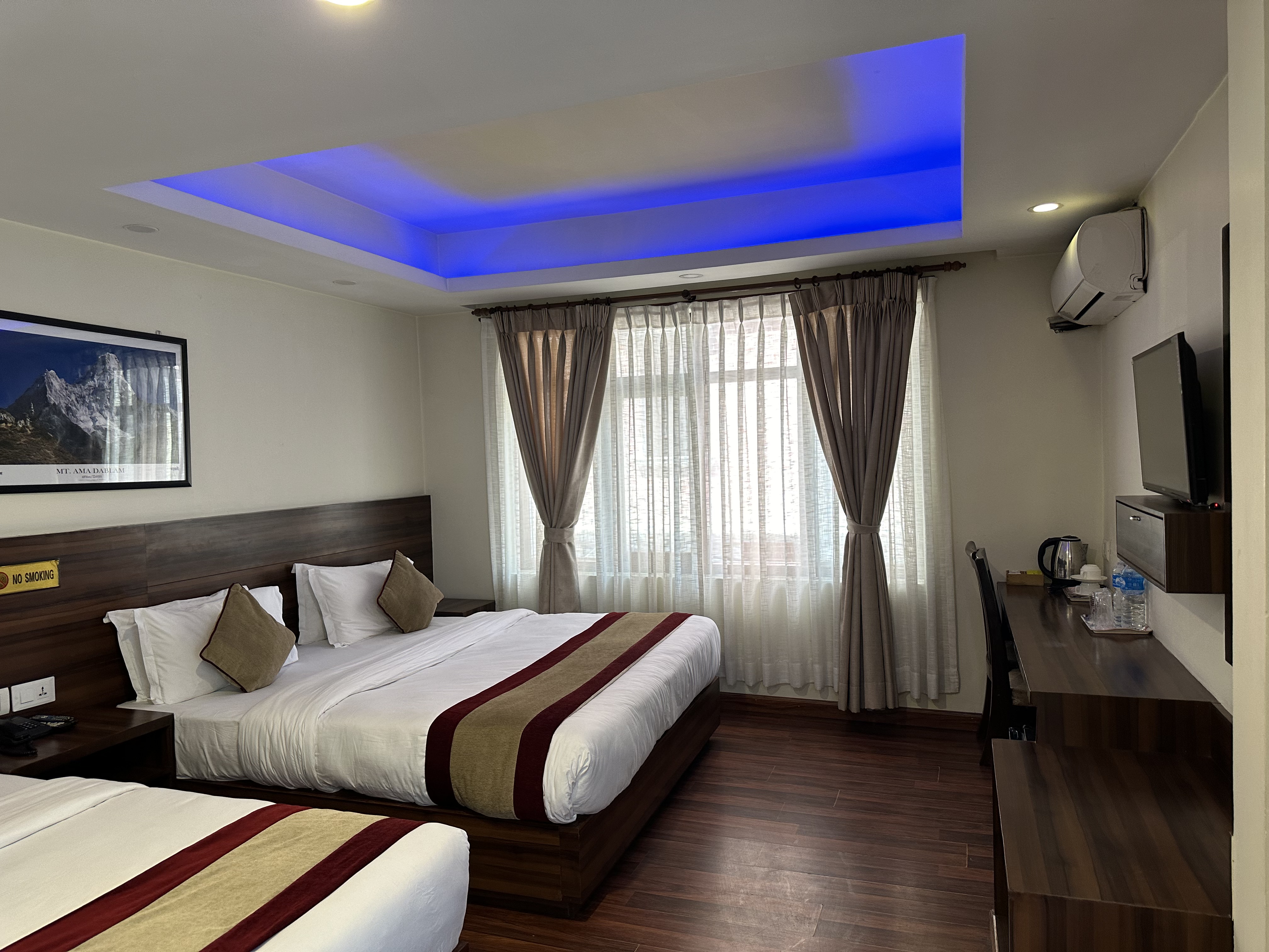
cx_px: 634
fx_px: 880
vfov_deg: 56.8
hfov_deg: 71.6
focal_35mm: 24
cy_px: 476
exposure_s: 1/50
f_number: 1.78
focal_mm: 6.86
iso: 160
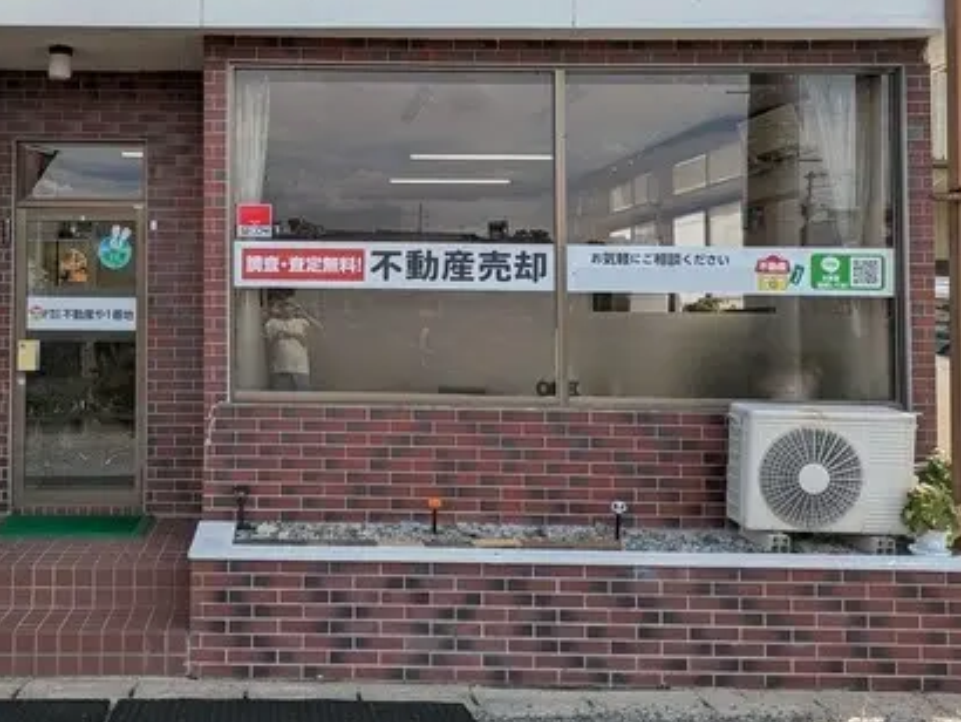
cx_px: 270
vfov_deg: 36.6
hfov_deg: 46.5
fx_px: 1083
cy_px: 264
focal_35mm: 39
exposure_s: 1/1546
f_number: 1.89
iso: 54
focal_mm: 5.43
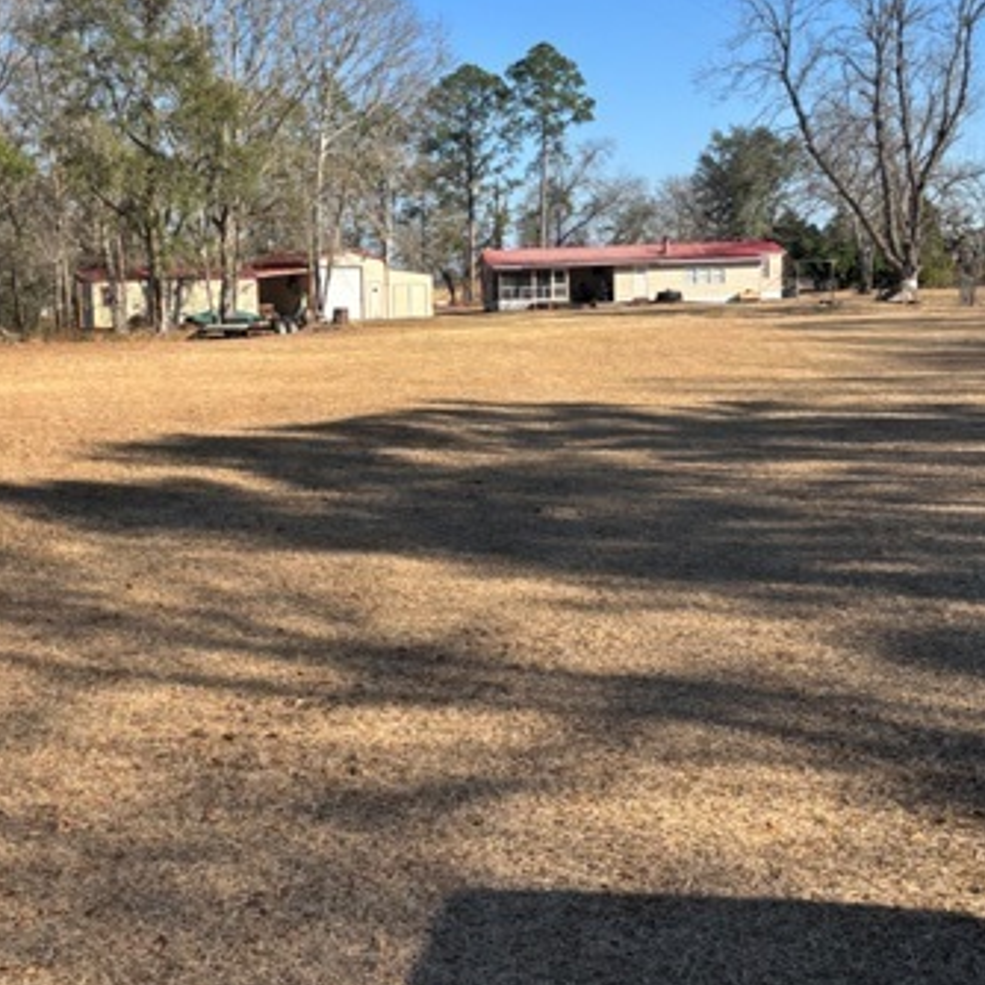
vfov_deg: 38.3
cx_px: 395
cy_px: 504
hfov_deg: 38.2
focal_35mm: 44
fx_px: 1417
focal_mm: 5.96
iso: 50
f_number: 1.6
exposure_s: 1/1845
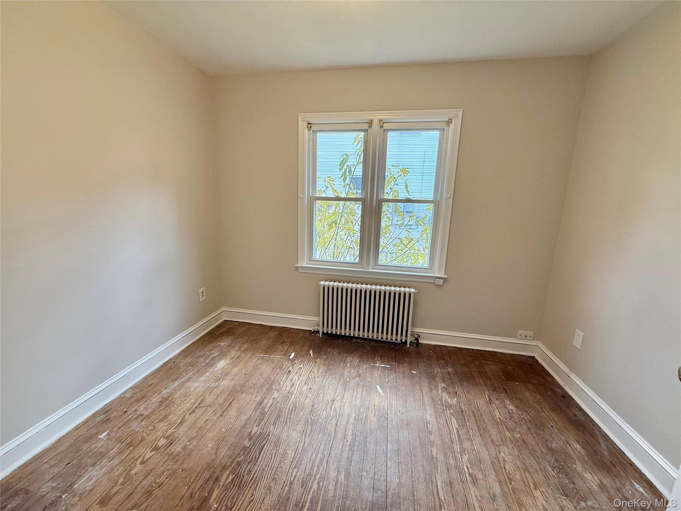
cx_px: 340
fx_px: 275
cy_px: 256
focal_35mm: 14
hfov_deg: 102.1
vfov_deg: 85.7
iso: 80
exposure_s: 1/120
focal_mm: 2.22
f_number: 2.2
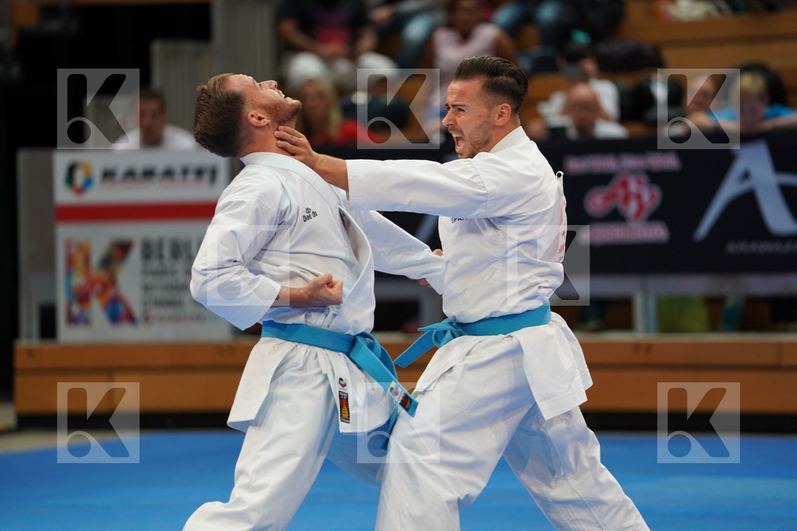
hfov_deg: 10.5
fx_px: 4317
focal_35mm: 195
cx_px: 398
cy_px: 266
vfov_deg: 7.0
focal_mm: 195
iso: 1000
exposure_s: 1/500
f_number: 2.8
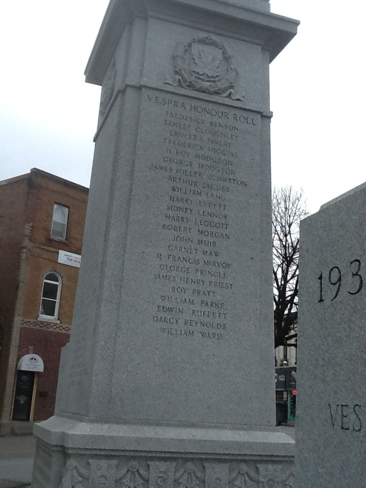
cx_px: 183
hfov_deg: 32.9
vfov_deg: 42.9
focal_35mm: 44
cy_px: 244
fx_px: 620
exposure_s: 1/141
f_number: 2.4
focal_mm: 2.03
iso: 40
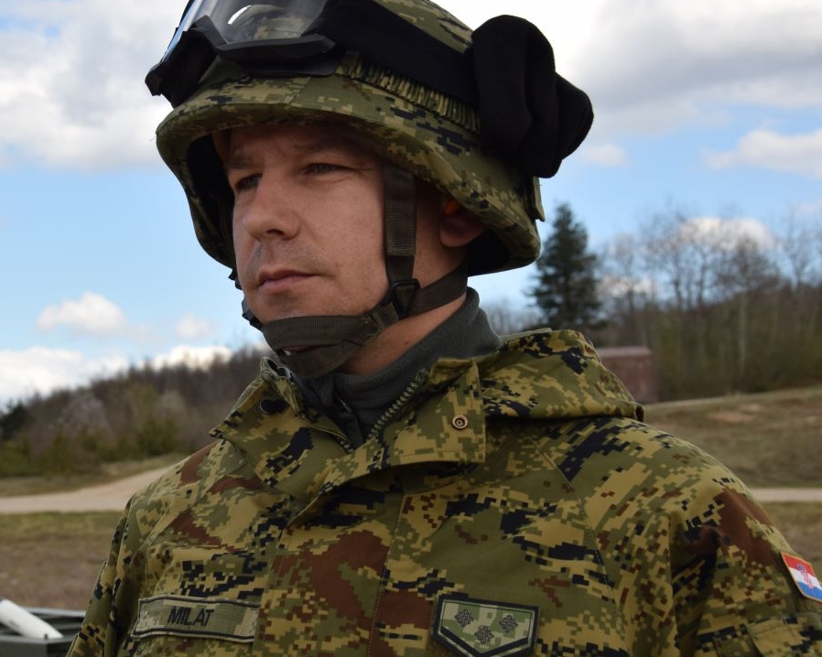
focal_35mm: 88
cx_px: 137
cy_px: 323
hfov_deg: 21.4
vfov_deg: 17.5
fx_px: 2136
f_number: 8
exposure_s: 1/250
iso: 100
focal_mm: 35
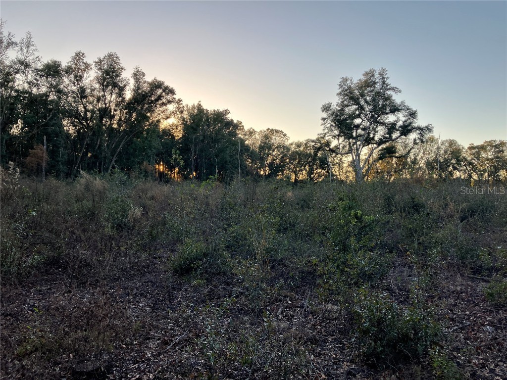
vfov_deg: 49.7
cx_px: 254
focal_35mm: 28
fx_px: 410
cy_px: 190
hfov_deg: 63.4
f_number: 1.8
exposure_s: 1/200
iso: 25
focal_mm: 3.99
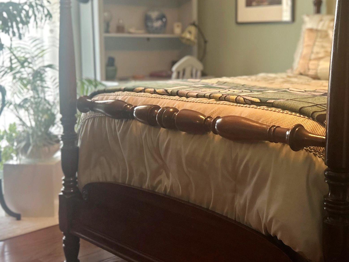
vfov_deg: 28.5
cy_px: 105
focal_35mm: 51
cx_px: 197
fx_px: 514
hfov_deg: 37.4
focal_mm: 5.7
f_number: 1.5
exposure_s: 1/60
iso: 160
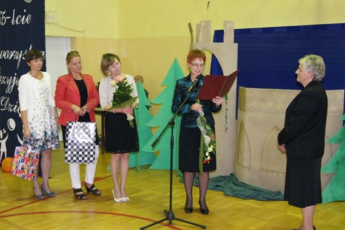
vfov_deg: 28.0
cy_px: 116
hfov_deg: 41.1
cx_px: 152
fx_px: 459
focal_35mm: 48
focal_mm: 28
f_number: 4.5
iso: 500
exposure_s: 1/60
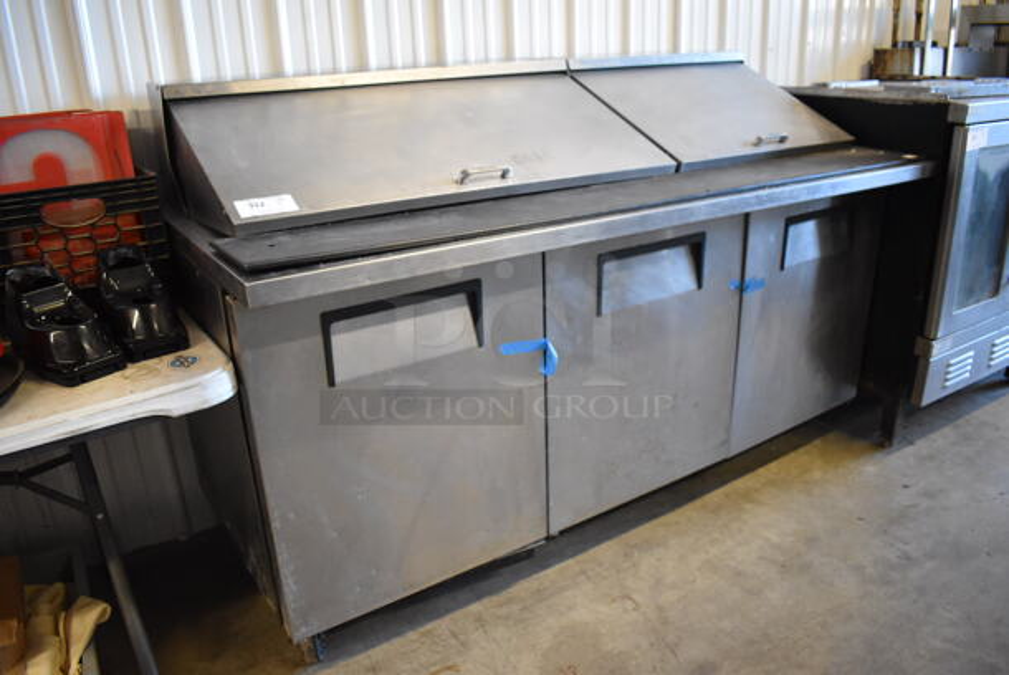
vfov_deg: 48.0
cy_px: 338
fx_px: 757
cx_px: 504
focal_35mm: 27
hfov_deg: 67.3
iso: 2200
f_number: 3.5
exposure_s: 1/125
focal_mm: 18
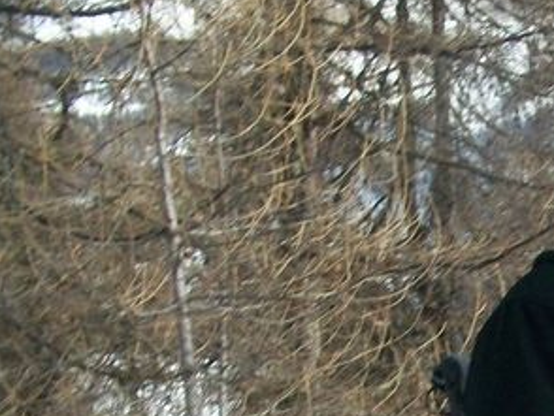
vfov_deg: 14.5
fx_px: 1602
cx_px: 797
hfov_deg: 17.8
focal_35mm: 100
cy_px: 452
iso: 80
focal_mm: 5.7
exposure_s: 1/500
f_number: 5.5
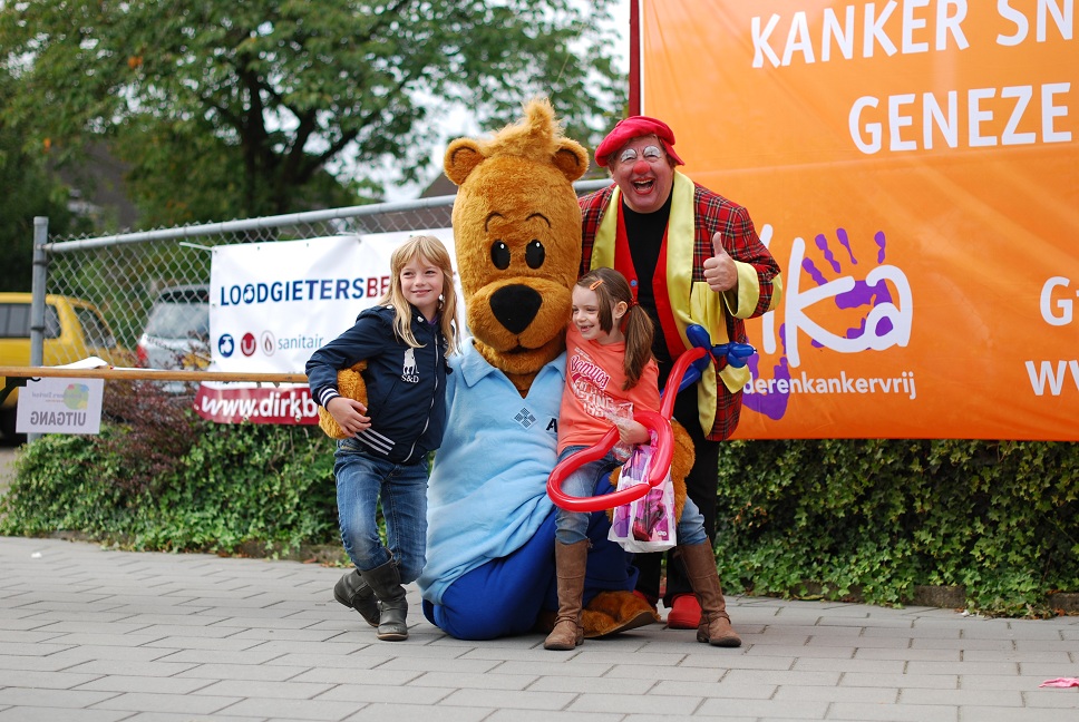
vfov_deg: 18.2
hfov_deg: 27.0
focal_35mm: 75
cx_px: 540
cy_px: 361
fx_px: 2251
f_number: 2
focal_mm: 50
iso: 100
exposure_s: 1/1250
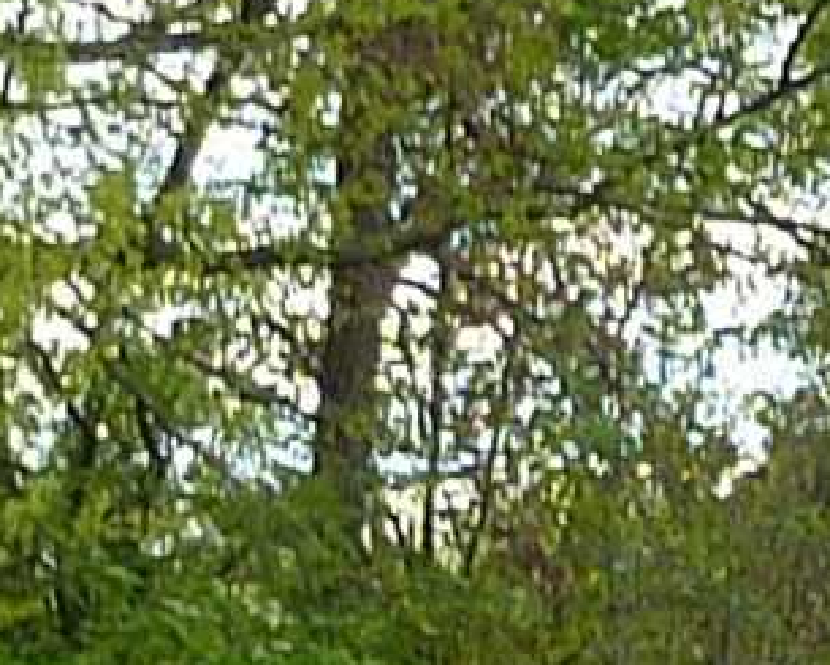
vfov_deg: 5.2
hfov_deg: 6.5
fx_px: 7224
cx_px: 1164
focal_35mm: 294
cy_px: 915
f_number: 3.3
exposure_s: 1/50
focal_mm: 4.1
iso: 80
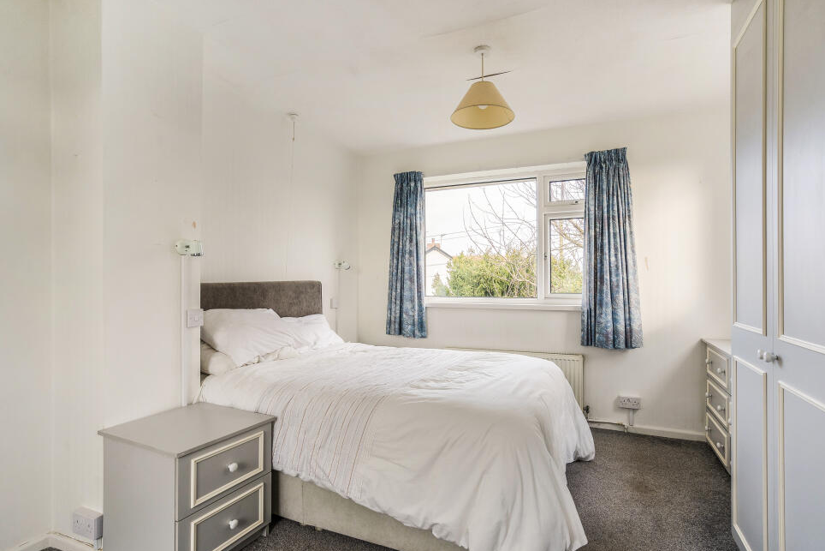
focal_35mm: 17
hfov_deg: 93.2
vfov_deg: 70.4
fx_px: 390
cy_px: 284
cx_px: 424
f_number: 8
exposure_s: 1/30
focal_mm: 16
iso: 640
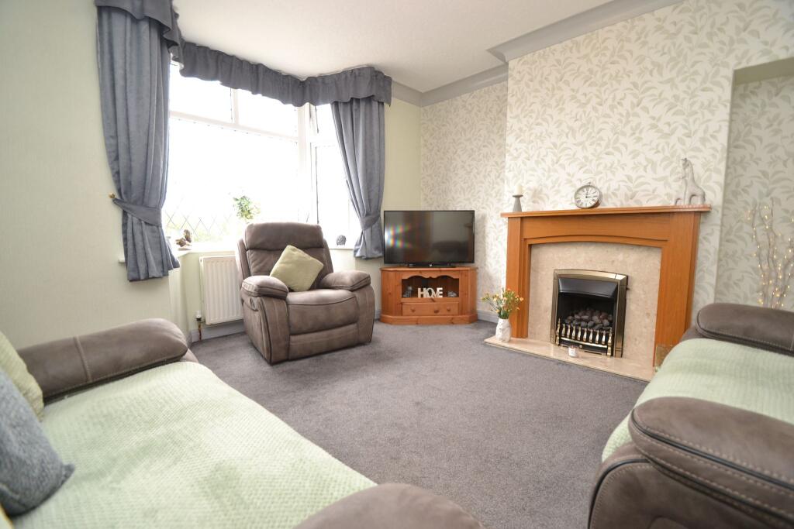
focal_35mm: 15
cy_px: 264
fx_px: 331
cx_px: 397
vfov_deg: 77.3
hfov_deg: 100.4
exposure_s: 1/60
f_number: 4
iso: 400
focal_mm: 10
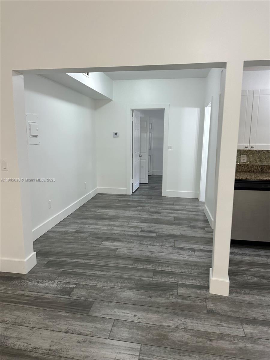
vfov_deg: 71.6
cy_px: 180
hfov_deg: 56.8
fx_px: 250
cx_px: 135
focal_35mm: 24
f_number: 1.78
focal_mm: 6.86
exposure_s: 1/120
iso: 200
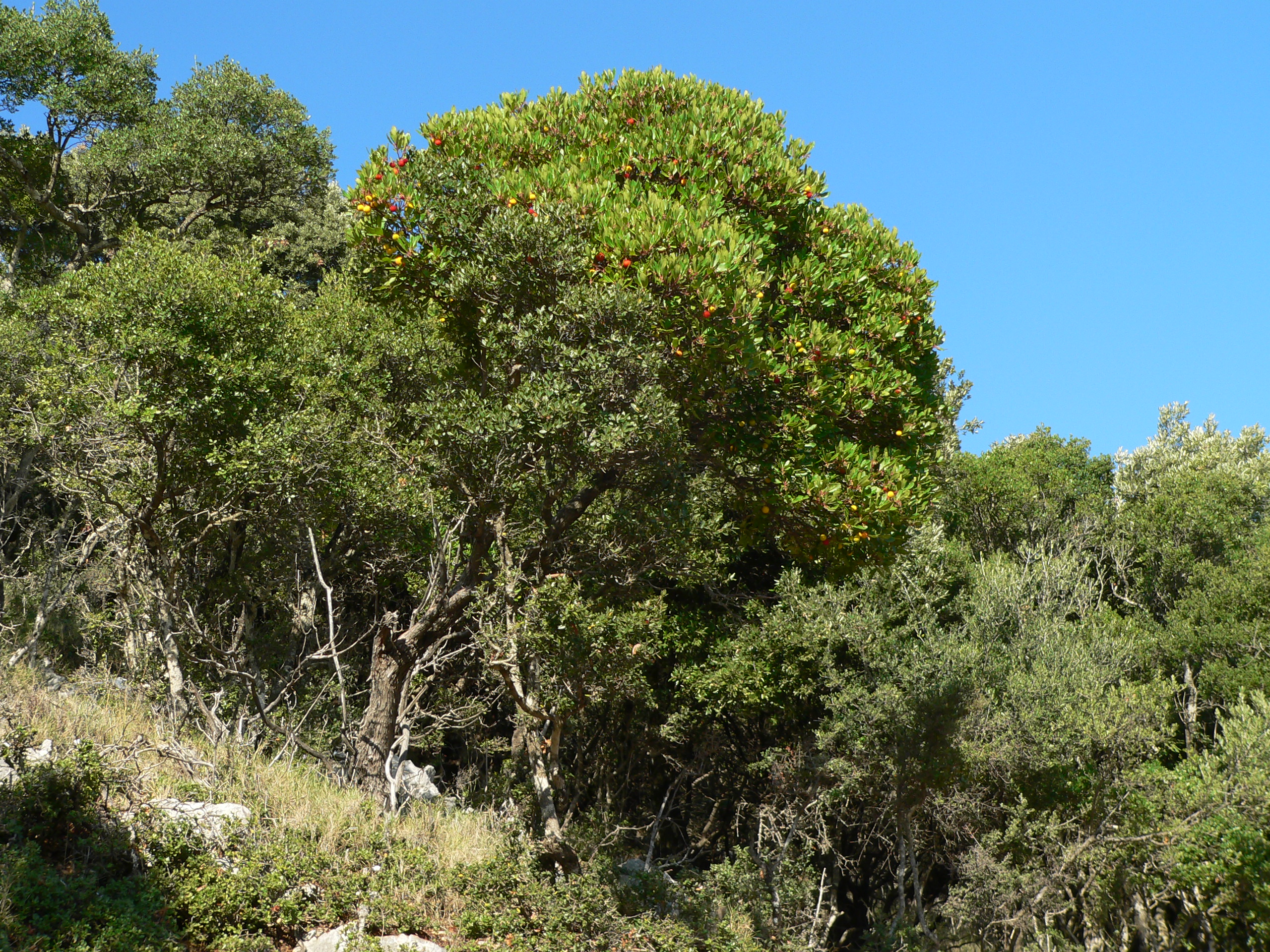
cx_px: 635
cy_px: 476
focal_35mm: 54
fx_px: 1981
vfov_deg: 27.0
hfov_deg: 35.5
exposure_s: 1/320
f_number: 4
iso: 80
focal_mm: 8.9
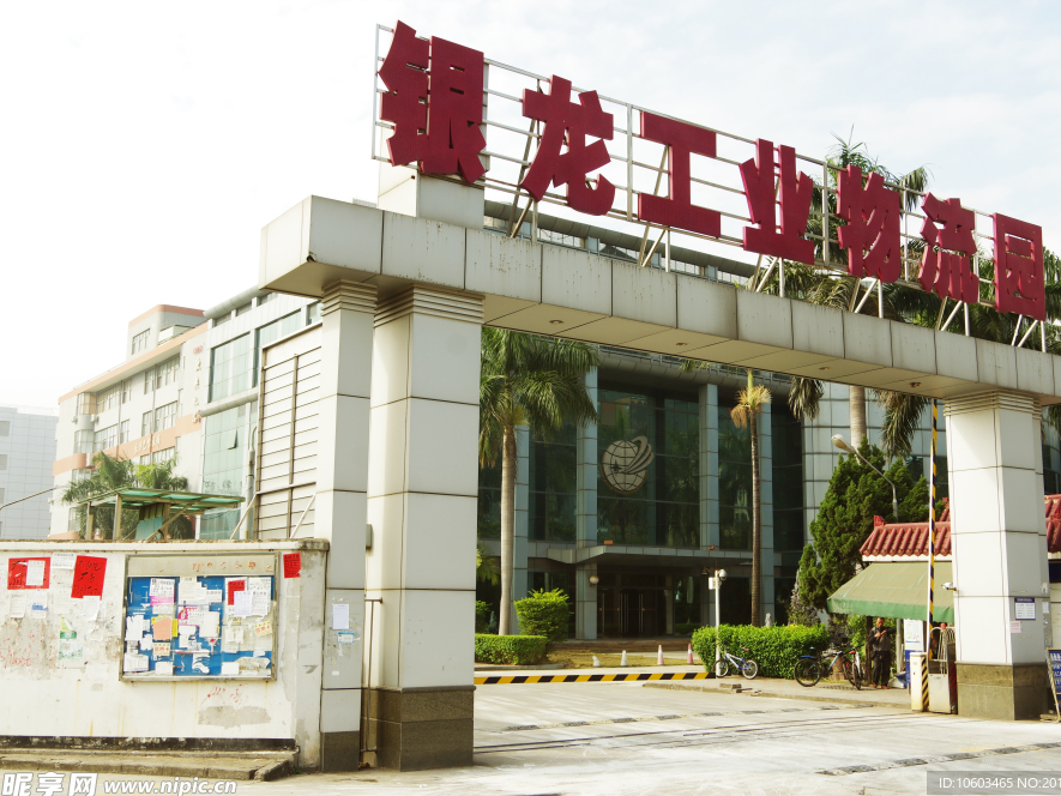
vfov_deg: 36.0
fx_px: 1226
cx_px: 597
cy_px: 399
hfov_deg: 46.7
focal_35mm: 40
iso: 100
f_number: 8
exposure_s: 1/125
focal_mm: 24
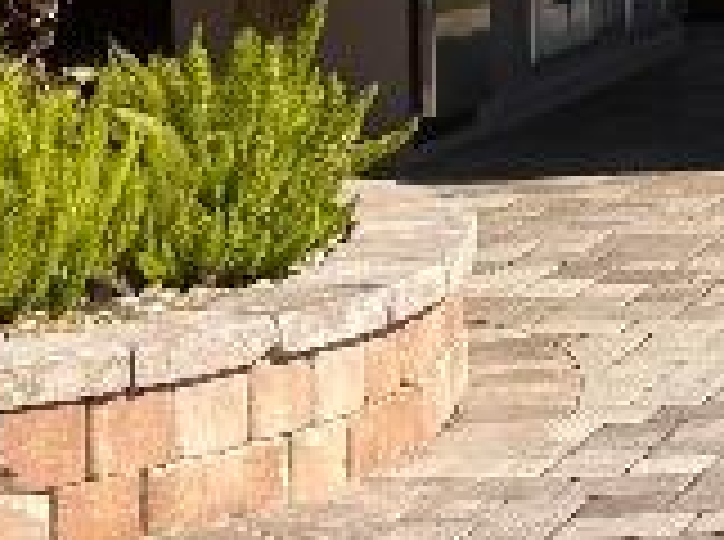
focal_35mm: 153
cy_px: -495
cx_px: 1659
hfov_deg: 11.1
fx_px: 3193
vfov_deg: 9.1
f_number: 1.78
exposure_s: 1/4975
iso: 80
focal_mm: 6.76
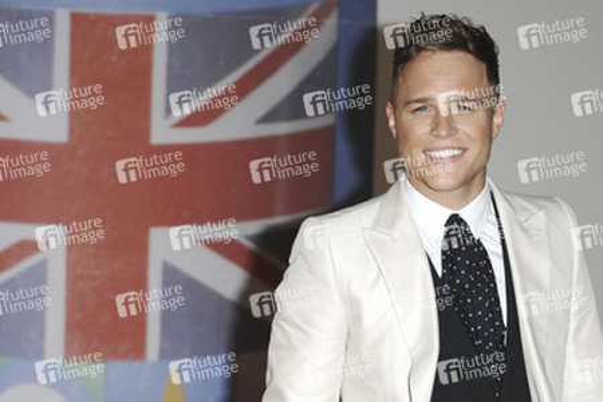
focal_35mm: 120
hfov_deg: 17.1
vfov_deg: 11.4
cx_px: 302
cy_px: 201
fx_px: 2010
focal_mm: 80
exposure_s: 1/160
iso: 320
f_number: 4.5
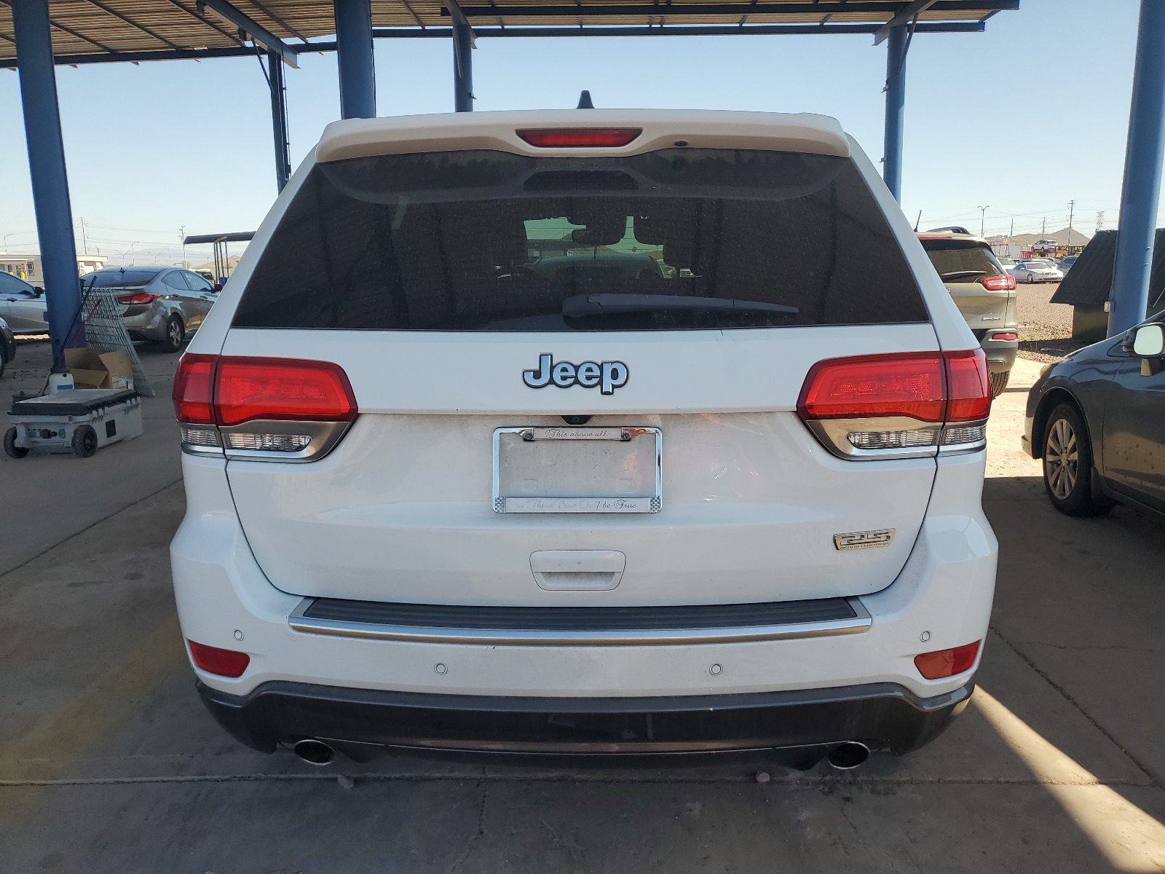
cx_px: 582
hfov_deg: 67.3
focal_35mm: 26
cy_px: 437
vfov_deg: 53.1
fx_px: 875
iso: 50
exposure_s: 1/1429
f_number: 1.5
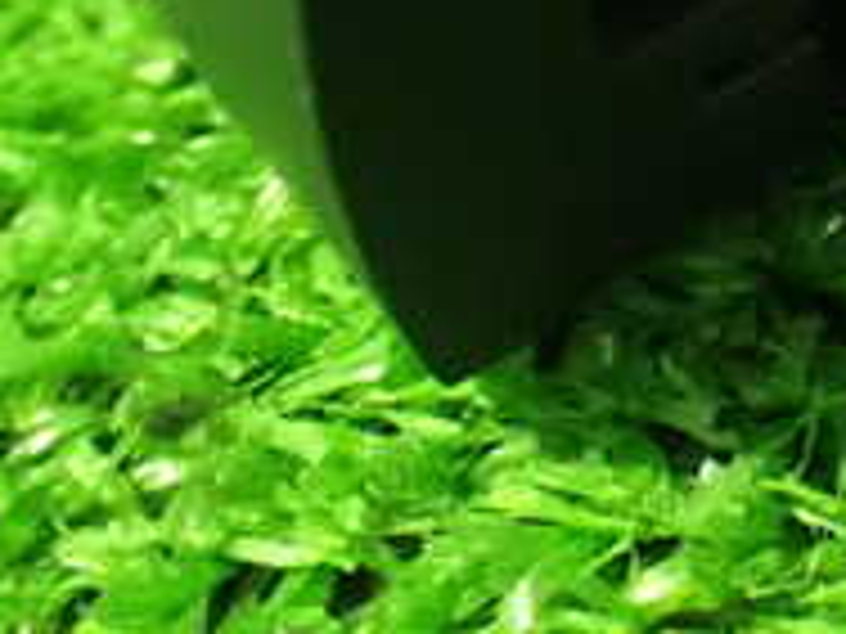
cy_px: -333
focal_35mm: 96
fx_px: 2346
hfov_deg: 19.9
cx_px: 810
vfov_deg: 14.3
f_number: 2.3
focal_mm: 5.4
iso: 1600
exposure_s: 1/13
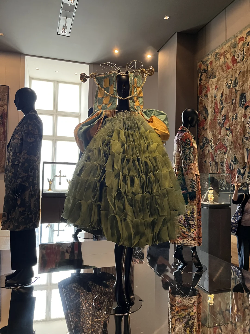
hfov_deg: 53.1
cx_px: 125
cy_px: 167
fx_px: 250
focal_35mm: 26
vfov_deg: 67.3
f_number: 1.6
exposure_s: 1/41
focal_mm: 5.1
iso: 500
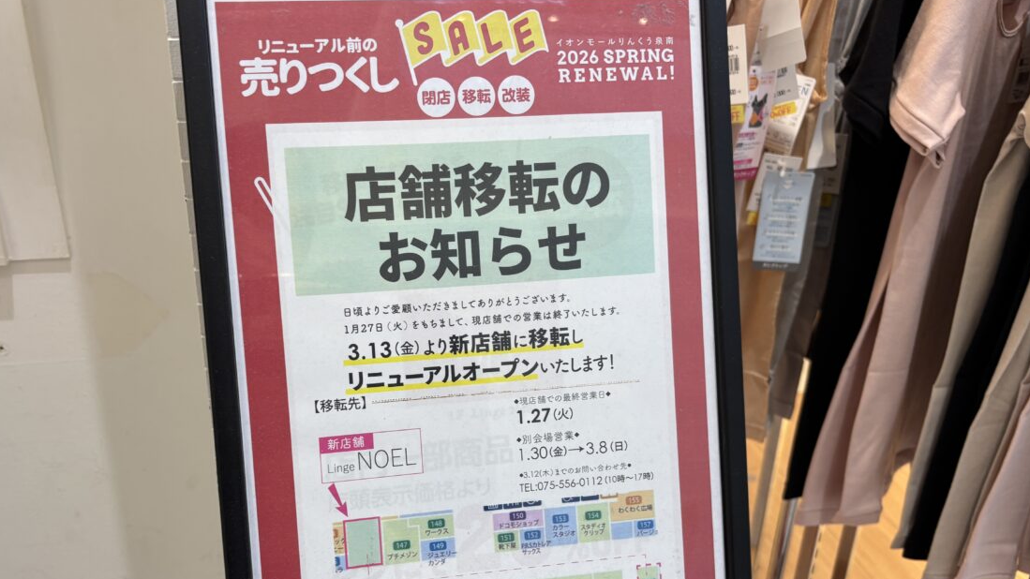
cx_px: 441
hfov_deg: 59.2
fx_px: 901
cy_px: 368
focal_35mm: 33
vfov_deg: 35.4
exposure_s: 1/120
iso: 64
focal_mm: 5.96
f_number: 1.6
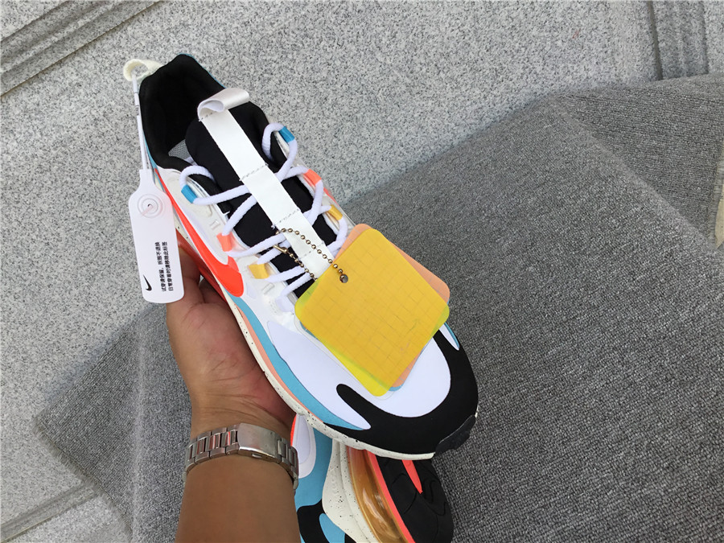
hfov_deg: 58.4
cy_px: 272
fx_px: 648
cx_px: 362
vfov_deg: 45.4
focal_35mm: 31
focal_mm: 3.3
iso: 25
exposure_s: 1/443
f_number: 2.4
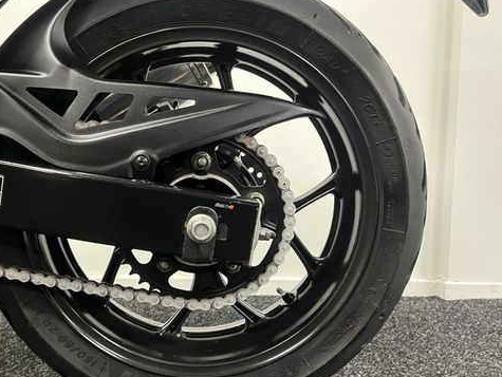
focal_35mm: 35
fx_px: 508
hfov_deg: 52.1
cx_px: 190
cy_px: 197
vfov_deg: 40.7
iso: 400
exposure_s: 1/33
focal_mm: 5.1
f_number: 1.6
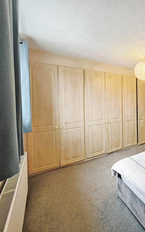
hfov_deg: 51.1
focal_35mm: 19
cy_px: 115
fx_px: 120
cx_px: 142
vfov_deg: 88.0
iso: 640
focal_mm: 1.82
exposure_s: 1/33
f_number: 2
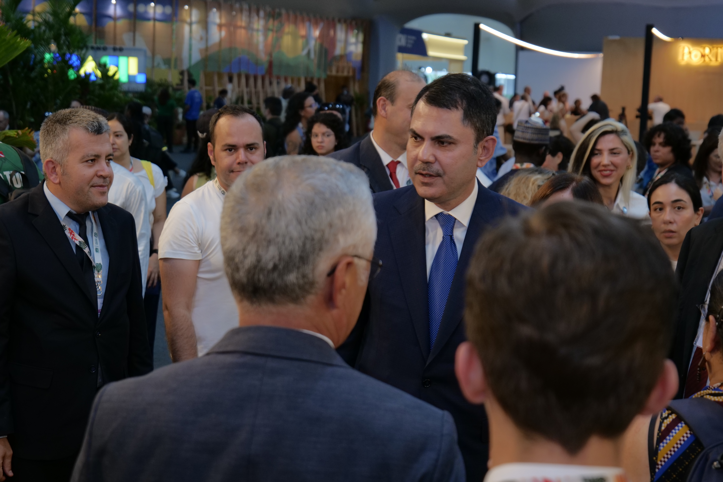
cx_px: 362
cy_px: 241
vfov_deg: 22.6
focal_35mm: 60
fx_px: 1205
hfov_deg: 33.4
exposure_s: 1/125
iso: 1600
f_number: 5.6
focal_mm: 60
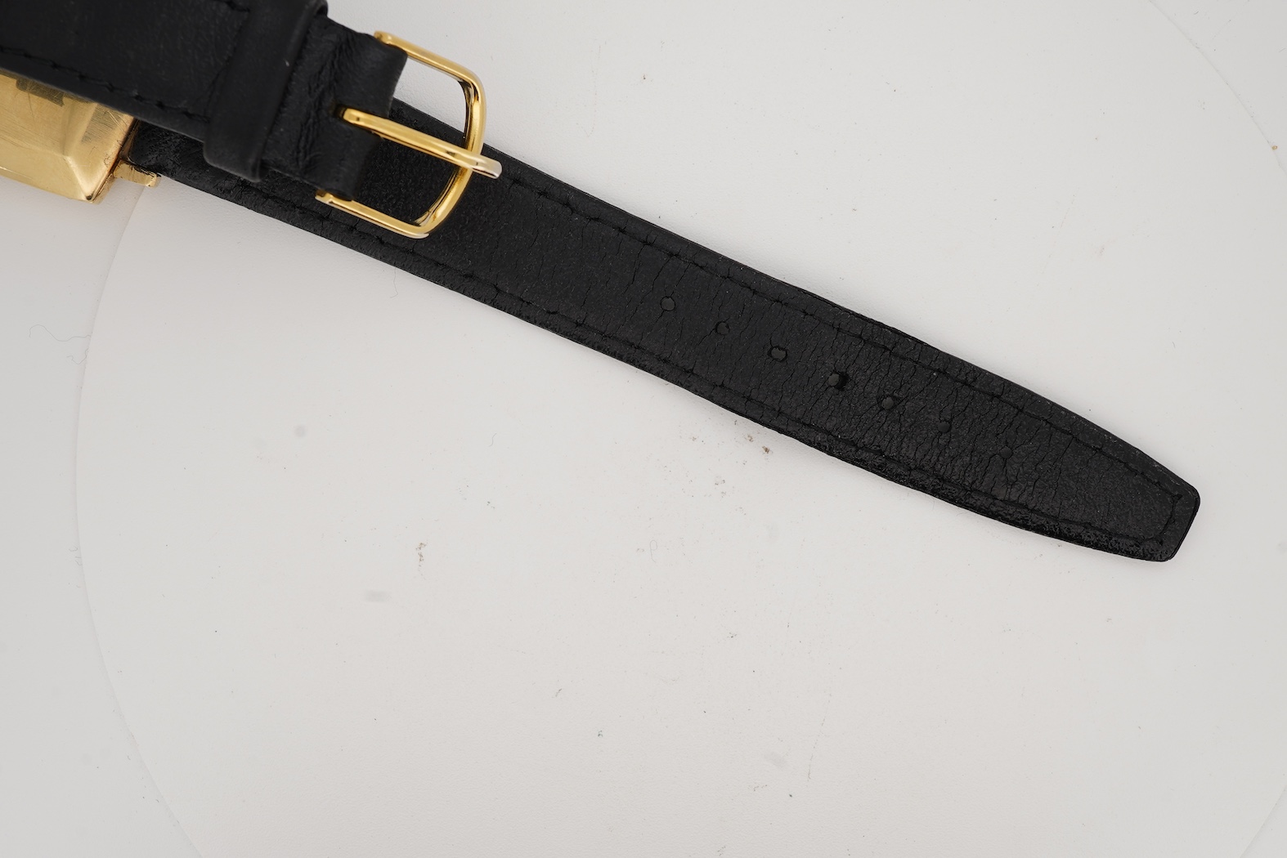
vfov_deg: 29.9
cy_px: 429
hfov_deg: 43.6
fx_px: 1609
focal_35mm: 45
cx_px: 644
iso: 160
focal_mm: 30
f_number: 22
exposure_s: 1/160
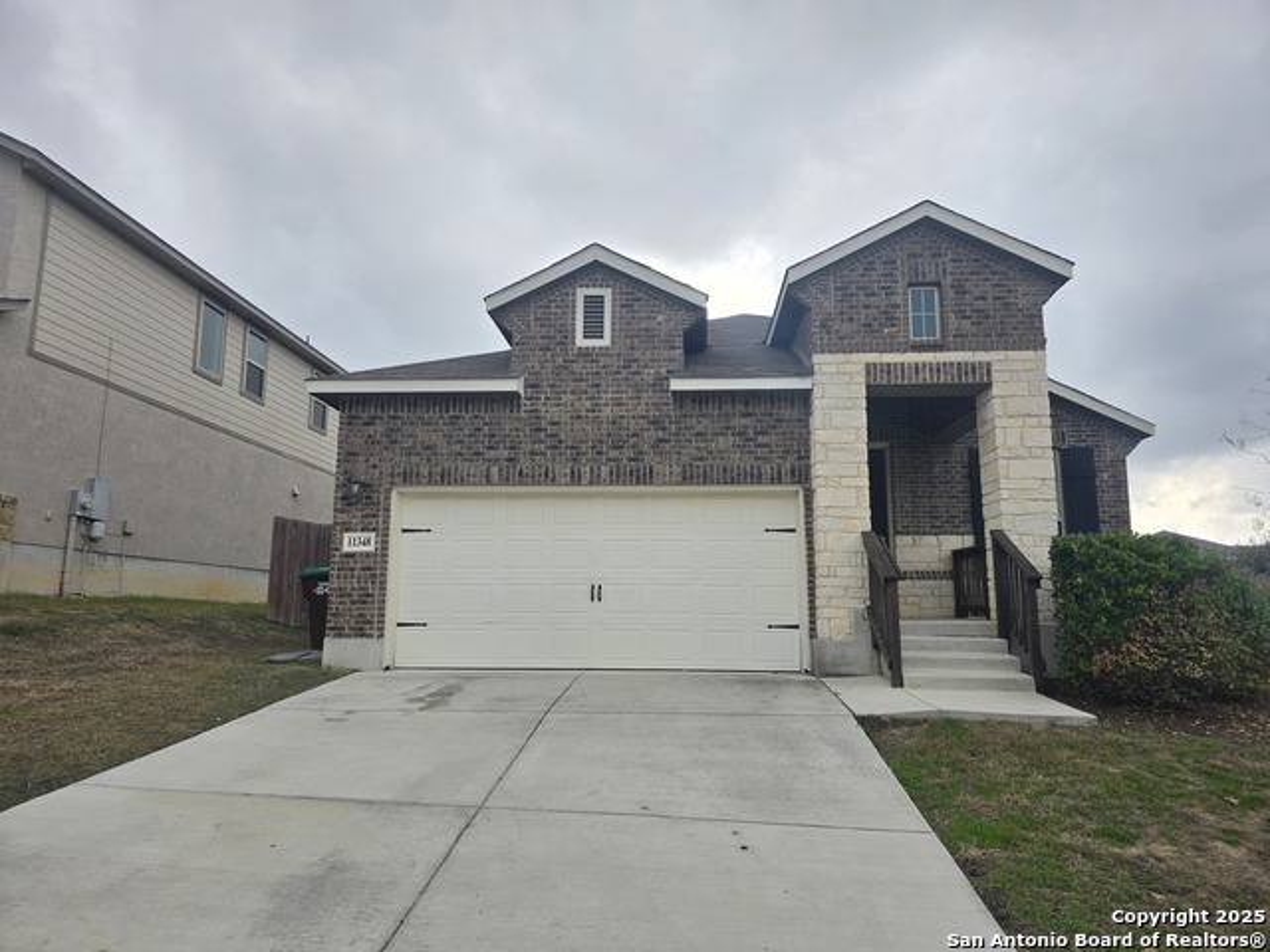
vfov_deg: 58.9
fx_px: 844
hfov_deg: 73.9
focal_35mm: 23
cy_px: 476
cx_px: 635
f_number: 1.7
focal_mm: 6.3
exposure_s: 1/441
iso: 12
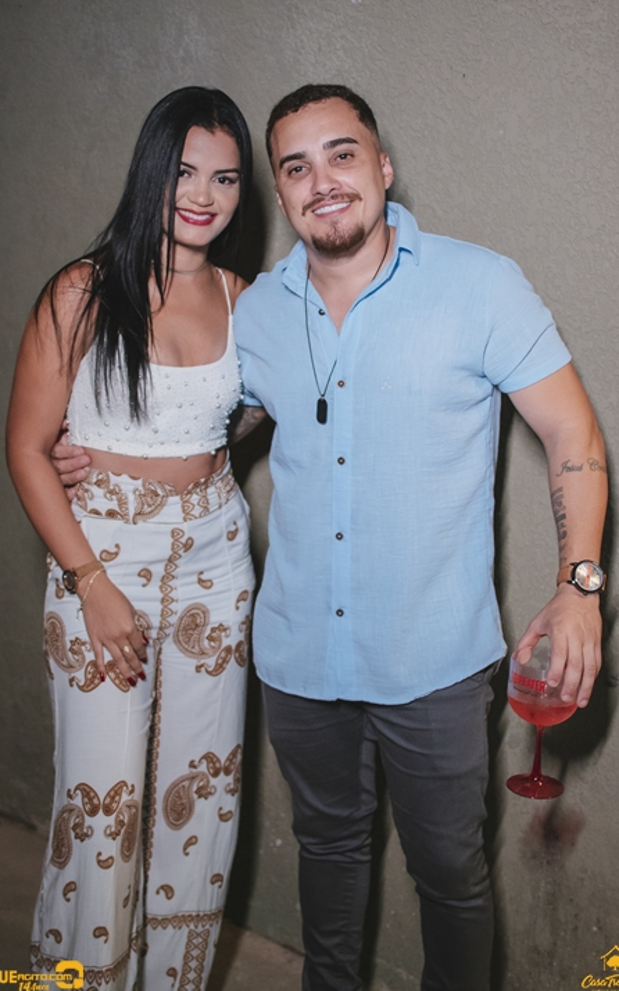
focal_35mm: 56
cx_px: 322
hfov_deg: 23.3
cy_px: 489
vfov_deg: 36.6
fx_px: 1499
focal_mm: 35
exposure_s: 1/200
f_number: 2.5
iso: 2500
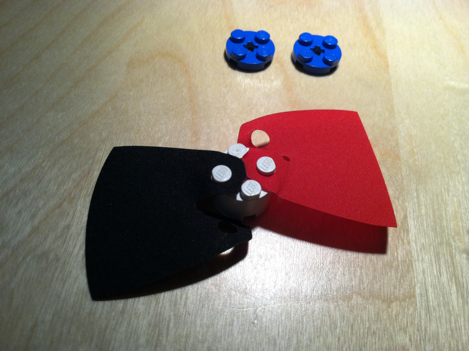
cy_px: 176
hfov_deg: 52.7
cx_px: 234
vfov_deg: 40.6
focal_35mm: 35
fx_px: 474
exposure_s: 1/60
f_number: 2.8
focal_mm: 3.85
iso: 100
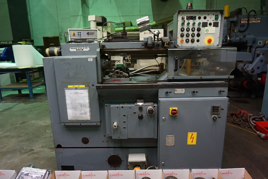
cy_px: 90
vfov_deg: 53.1
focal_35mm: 24
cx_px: 134
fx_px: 179
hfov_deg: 73.7
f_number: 3.5
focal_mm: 16
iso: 2000
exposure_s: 1/160
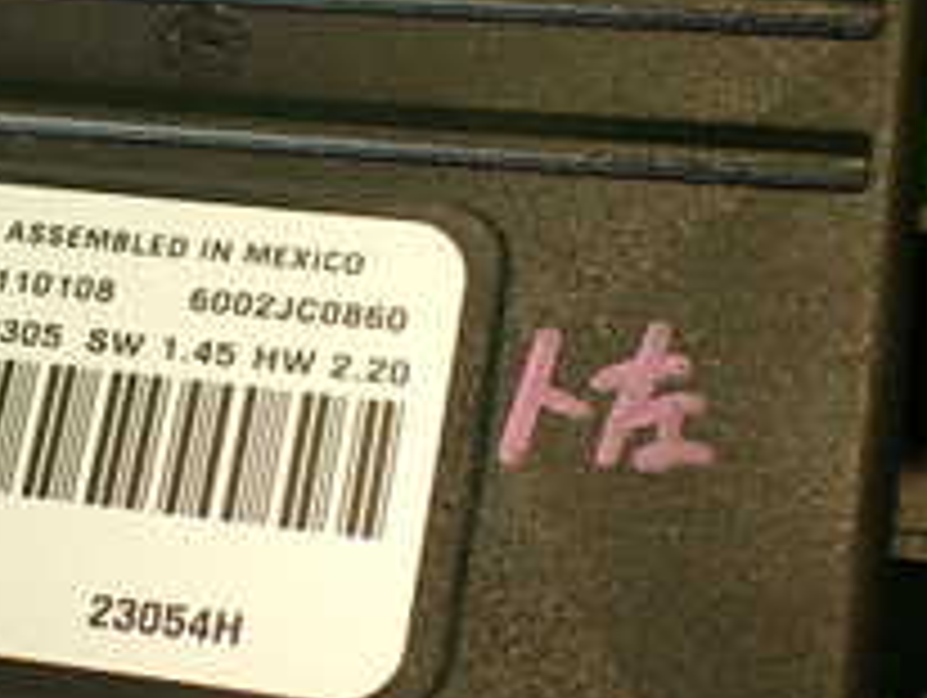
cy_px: 369
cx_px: 90
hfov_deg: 20.6
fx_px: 2493
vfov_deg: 15.9
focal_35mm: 93
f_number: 2.4
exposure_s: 1/50
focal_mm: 5.79
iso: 200
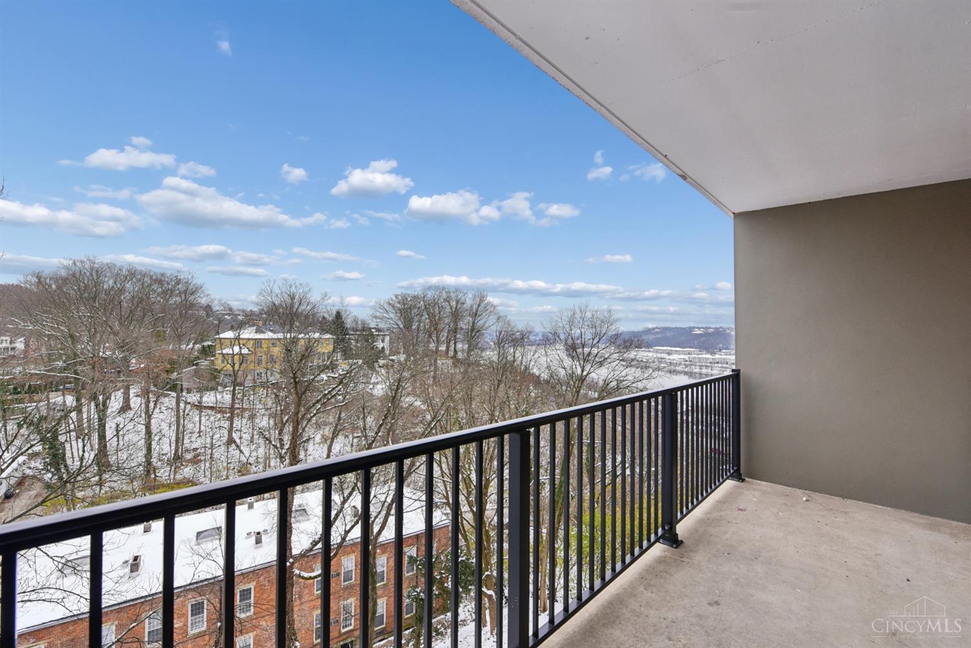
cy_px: 324
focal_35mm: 14
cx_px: 486
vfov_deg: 81.2
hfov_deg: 104.3
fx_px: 378
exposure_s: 1/200
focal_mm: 14
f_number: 8
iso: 400
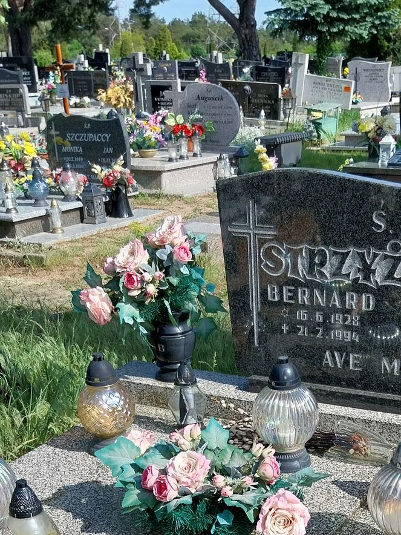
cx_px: 254
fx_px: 927
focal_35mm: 60
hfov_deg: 24.3
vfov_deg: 30.3
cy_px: 513
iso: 25
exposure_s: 1/921
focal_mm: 4
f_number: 1.8
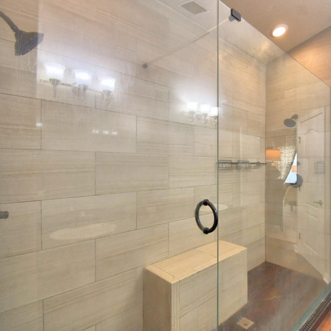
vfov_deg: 74.8
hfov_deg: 72.5
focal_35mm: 20
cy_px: 164
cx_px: 221
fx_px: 216
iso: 640
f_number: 4.5
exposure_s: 1/30
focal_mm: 10
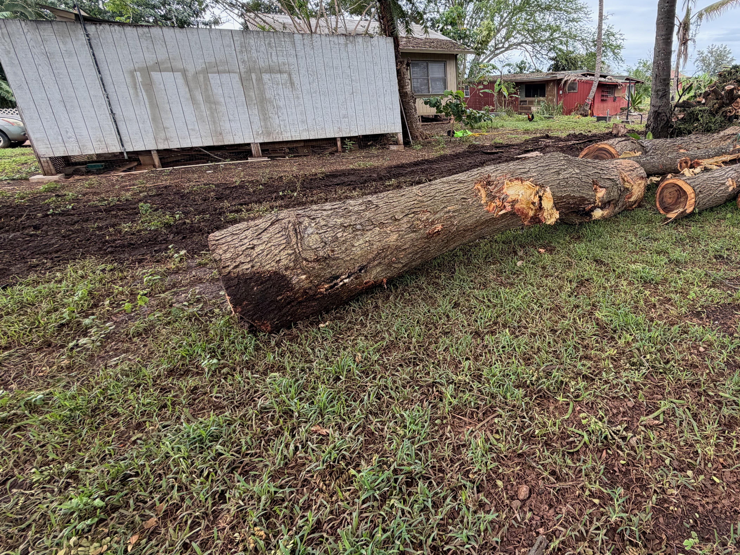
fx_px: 406
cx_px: 491
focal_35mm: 19
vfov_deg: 68.2
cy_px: 229
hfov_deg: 81.9
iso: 50
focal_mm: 2.22
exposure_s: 1/182
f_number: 2.2
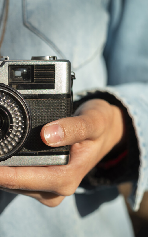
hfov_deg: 12.6
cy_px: 139
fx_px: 652
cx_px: -36
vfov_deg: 20.6
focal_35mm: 101
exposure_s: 1/800
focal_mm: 50
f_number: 4
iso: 200
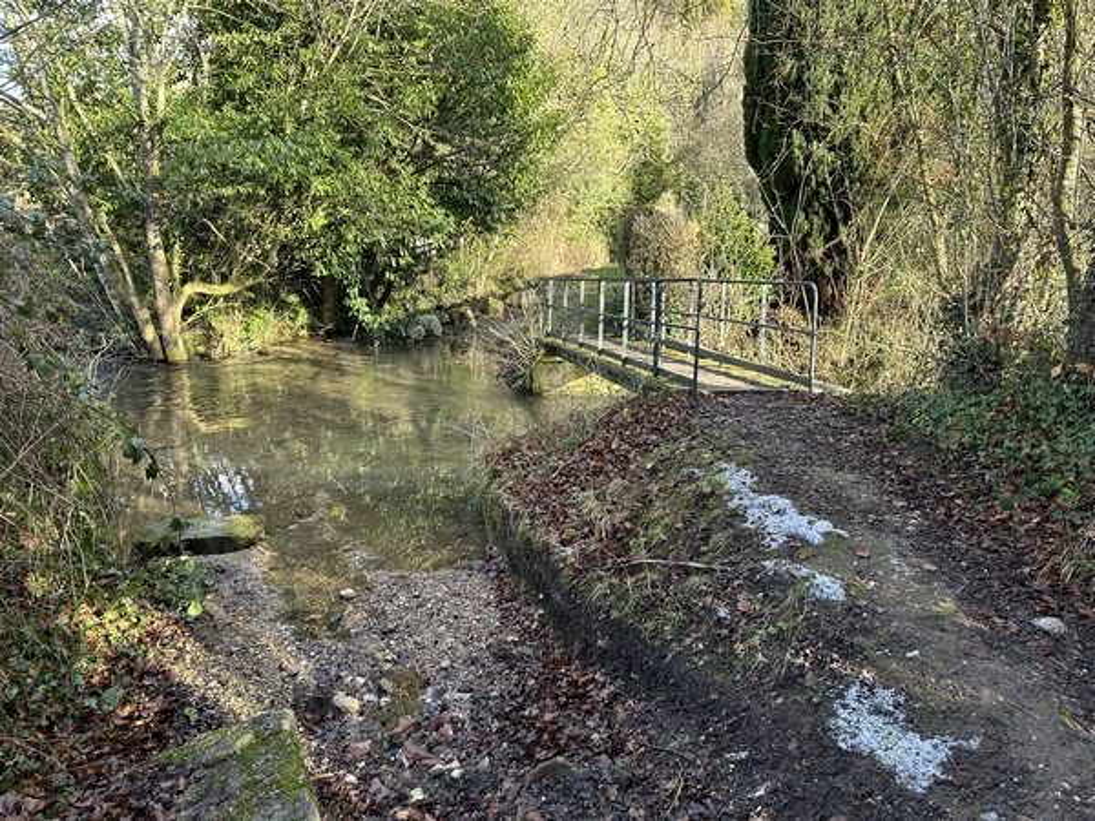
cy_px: 410
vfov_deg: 56.8
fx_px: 759
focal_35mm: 24
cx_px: 548
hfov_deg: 71.6
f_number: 1.78
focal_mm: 6.86
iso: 64
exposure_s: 1/206
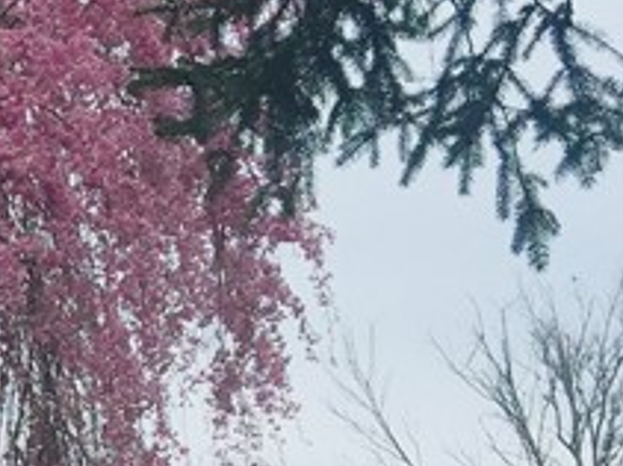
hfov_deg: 12.3
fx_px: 2536
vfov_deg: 10.4
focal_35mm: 141
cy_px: 525
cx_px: -655
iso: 32
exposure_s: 1/1522
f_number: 2.2
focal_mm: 4.15
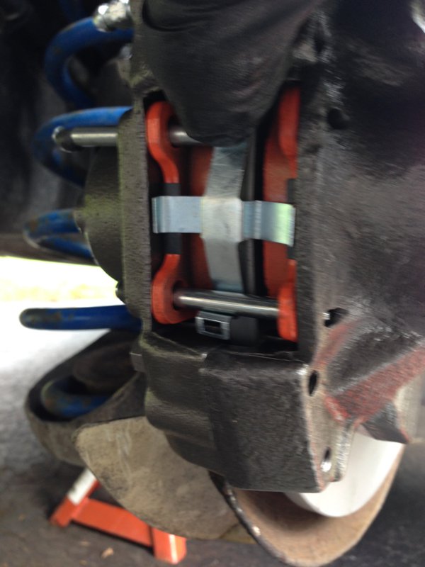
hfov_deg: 42.9
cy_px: 284
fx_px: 540
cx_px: 212
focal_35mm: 33
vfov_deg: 55.4
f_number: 2.4
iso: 50
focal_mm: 4.12
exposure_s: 1/20
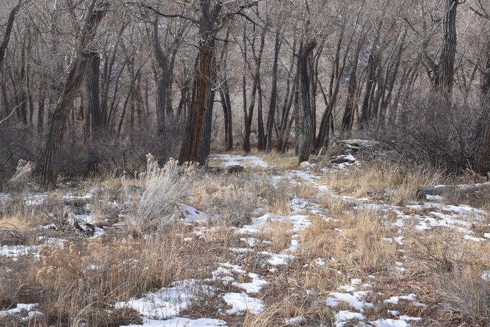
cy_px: 139
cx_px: 287
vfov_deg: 29.2
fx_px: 626
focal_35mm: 46
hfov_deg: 42.6
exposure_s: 1/320
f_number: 9
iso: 200
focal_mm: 22
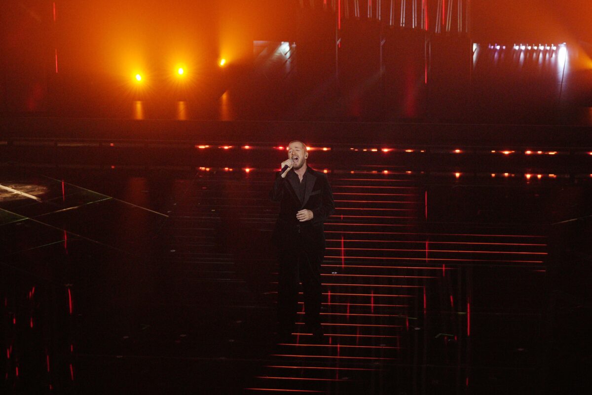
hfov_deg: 18.4
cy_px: 198
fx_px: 1825
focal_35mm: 111
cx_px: 296
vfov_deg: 12.3
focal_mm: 111
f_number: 3.5
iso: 3200
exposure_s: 1/640
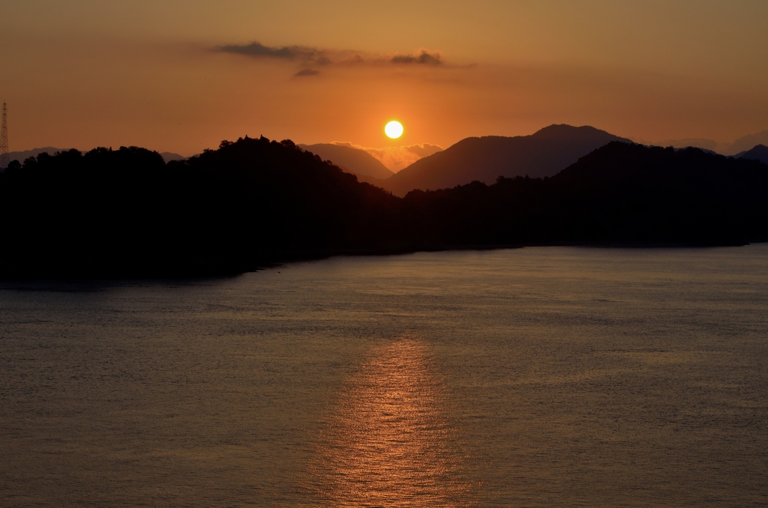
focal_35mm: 82
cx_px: 384
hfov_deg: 24.7
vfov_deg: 16.5
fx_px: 1756
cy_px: 254
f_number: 10
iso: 100
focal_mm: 55
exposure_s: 1/640
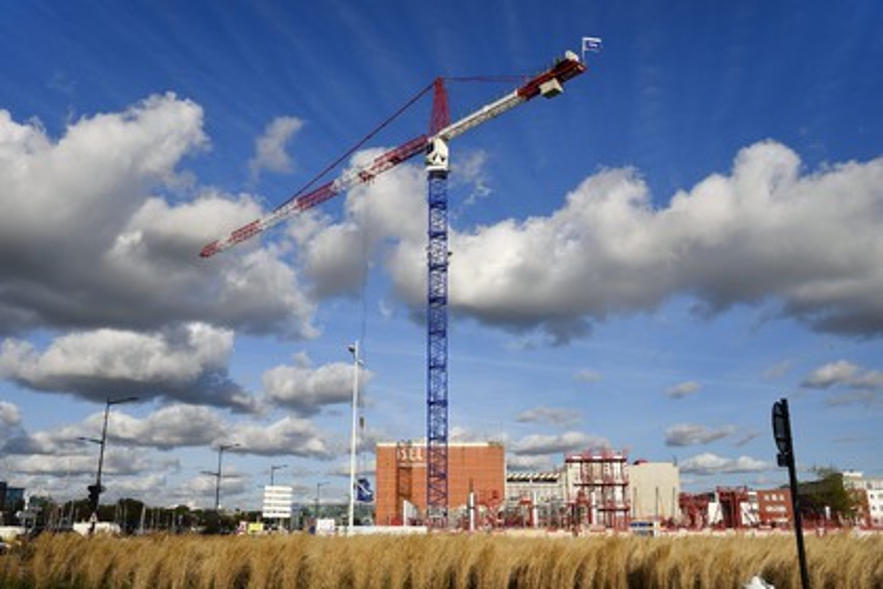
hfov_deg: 58.7
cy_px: 294
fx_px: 785
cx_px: 442
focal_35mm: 32
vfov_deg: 41.1
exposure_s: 1/640
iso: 200
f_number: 10
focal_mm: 32
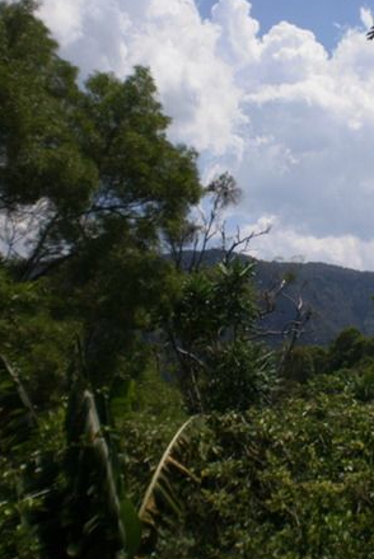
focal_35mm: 51
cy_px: 281
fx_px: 793
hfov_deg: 25.7
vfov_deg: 38.9
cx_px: 338
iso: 100
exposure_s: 1/2000
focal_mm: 6.3
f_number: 4.6
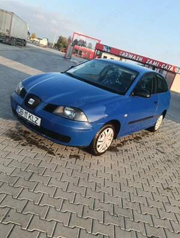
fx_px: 187
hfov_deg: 51.5
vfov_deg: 65.2
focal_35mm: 27
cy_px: 119
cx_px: 90
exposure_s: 1/178
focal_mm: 3.98
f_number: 1.8
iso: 50
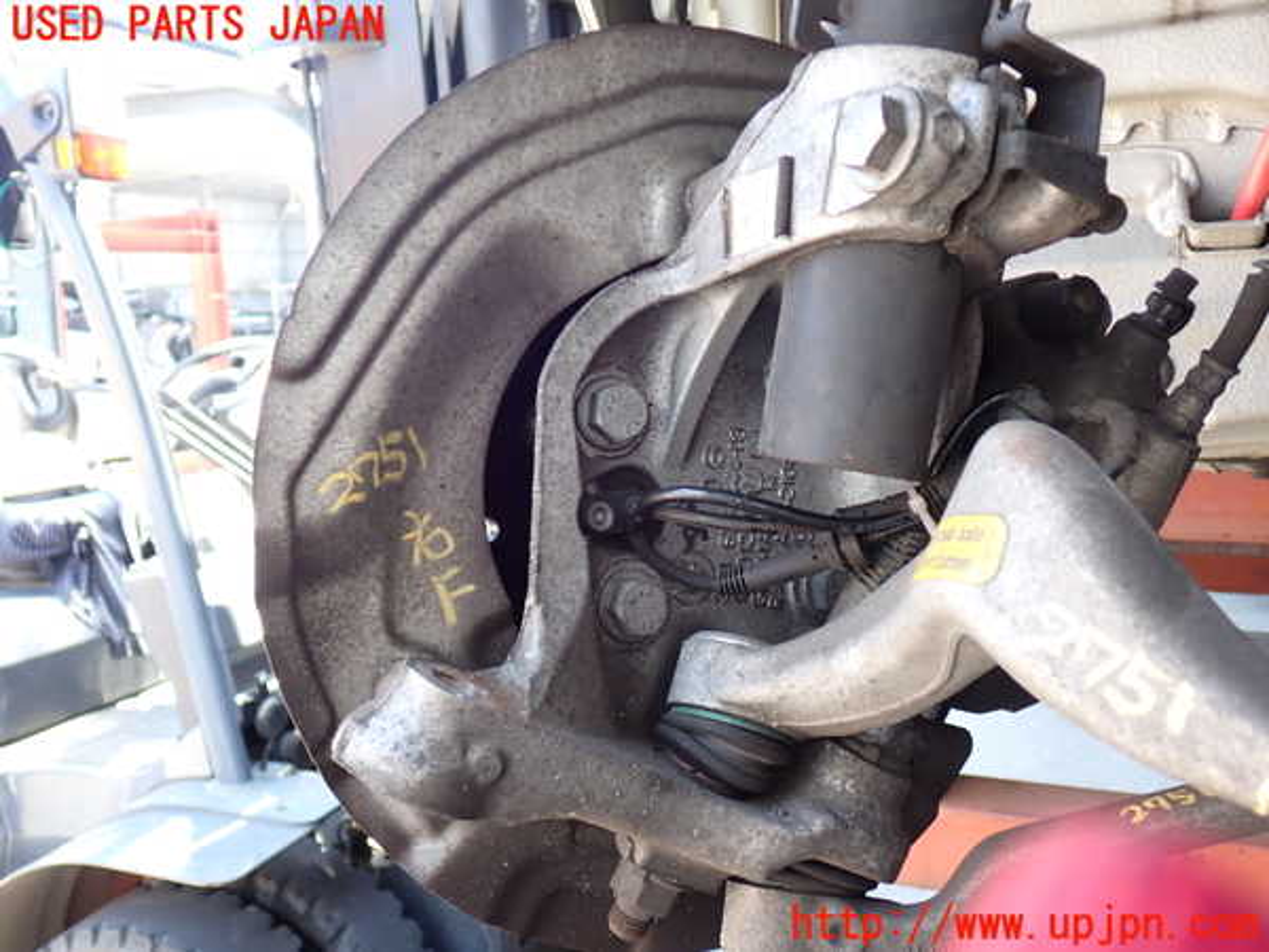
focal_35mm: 32
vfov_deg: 44.2
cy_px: 476
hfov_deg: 56.8
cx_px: 634
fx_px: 1173
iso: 160
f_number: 2.4
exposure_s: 1/60
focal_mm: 5.79
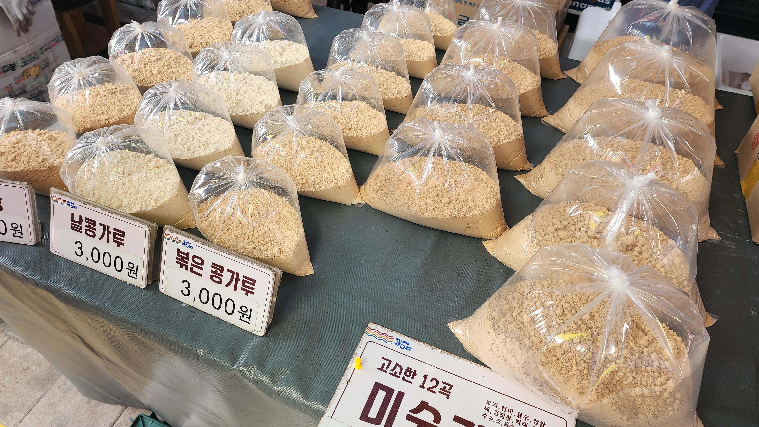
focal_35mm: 26
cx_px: 367
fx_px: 523
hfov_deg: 71.9
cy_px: 200
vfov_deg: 44.4
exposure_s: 1/180
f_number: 1.8
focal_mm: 6.4
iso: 64
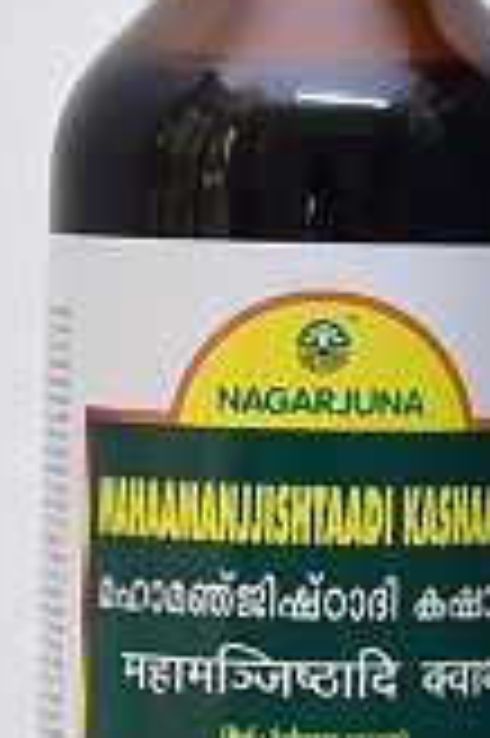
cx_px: 333
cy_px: 400
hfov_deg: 9.7
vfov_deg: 14.6
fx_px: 2885
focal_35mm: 141
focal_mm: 44
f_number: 4
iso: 1250
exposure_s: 1/100
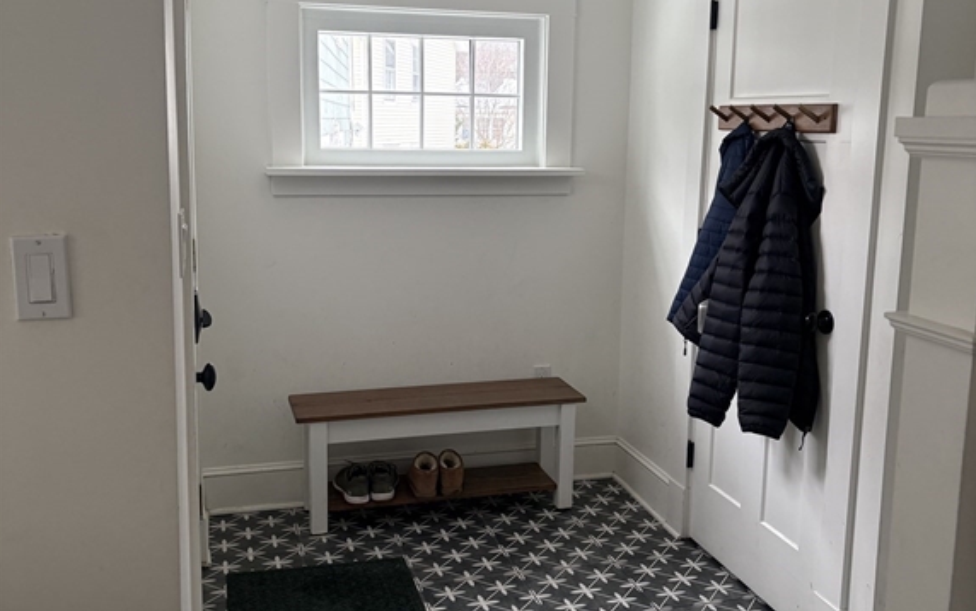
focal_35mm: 37
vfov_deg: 34.4
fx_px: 985
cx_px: 490
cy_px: 266
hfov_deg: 52.7
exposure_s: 1/165
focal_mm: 5.96
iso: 125
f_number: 1.6
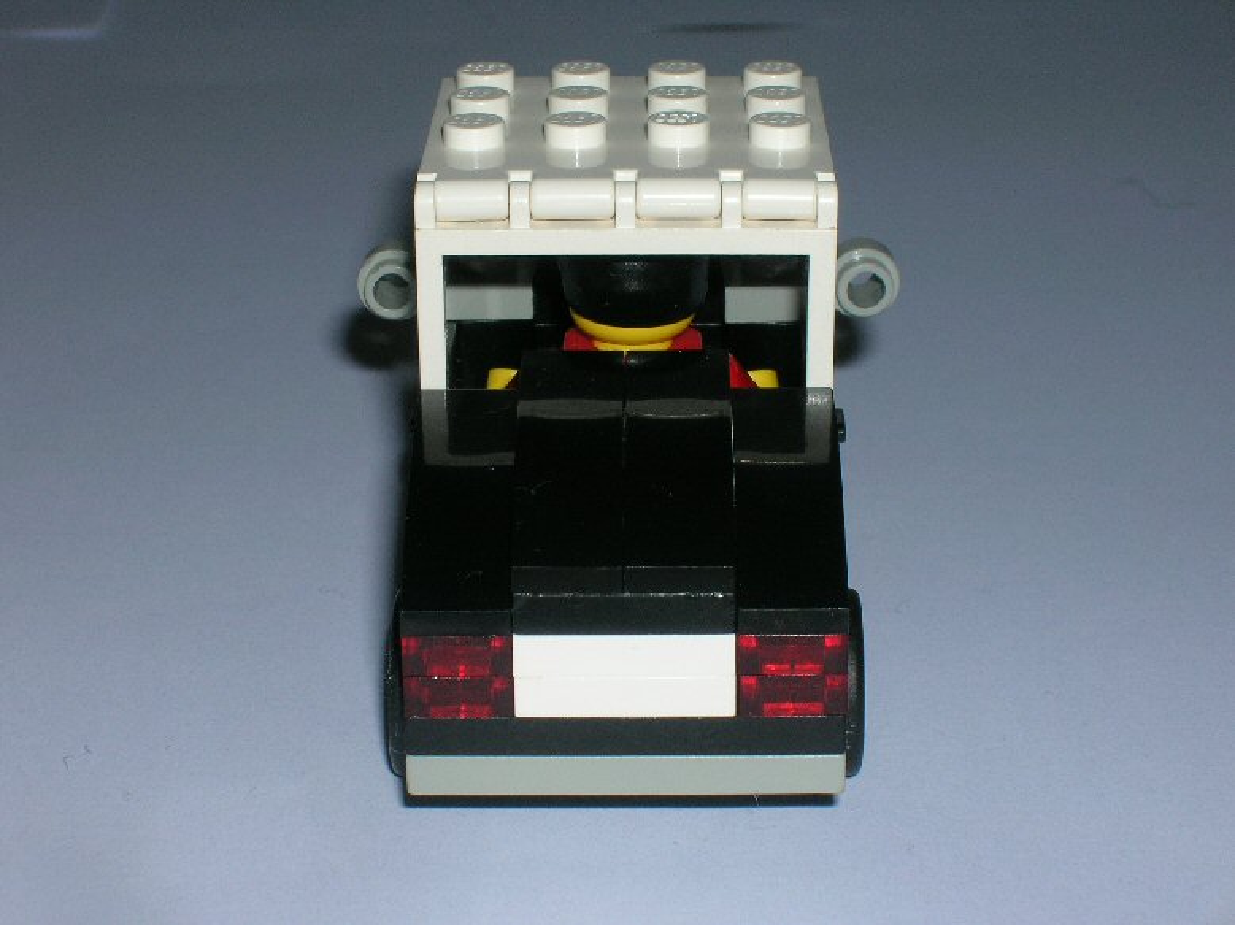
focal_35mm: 90
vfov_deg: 16.4
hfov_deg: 21.8
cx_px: 618
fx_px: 3210
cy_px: 462
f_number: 7.6
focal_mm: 15
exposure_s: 1/60.1
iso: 50
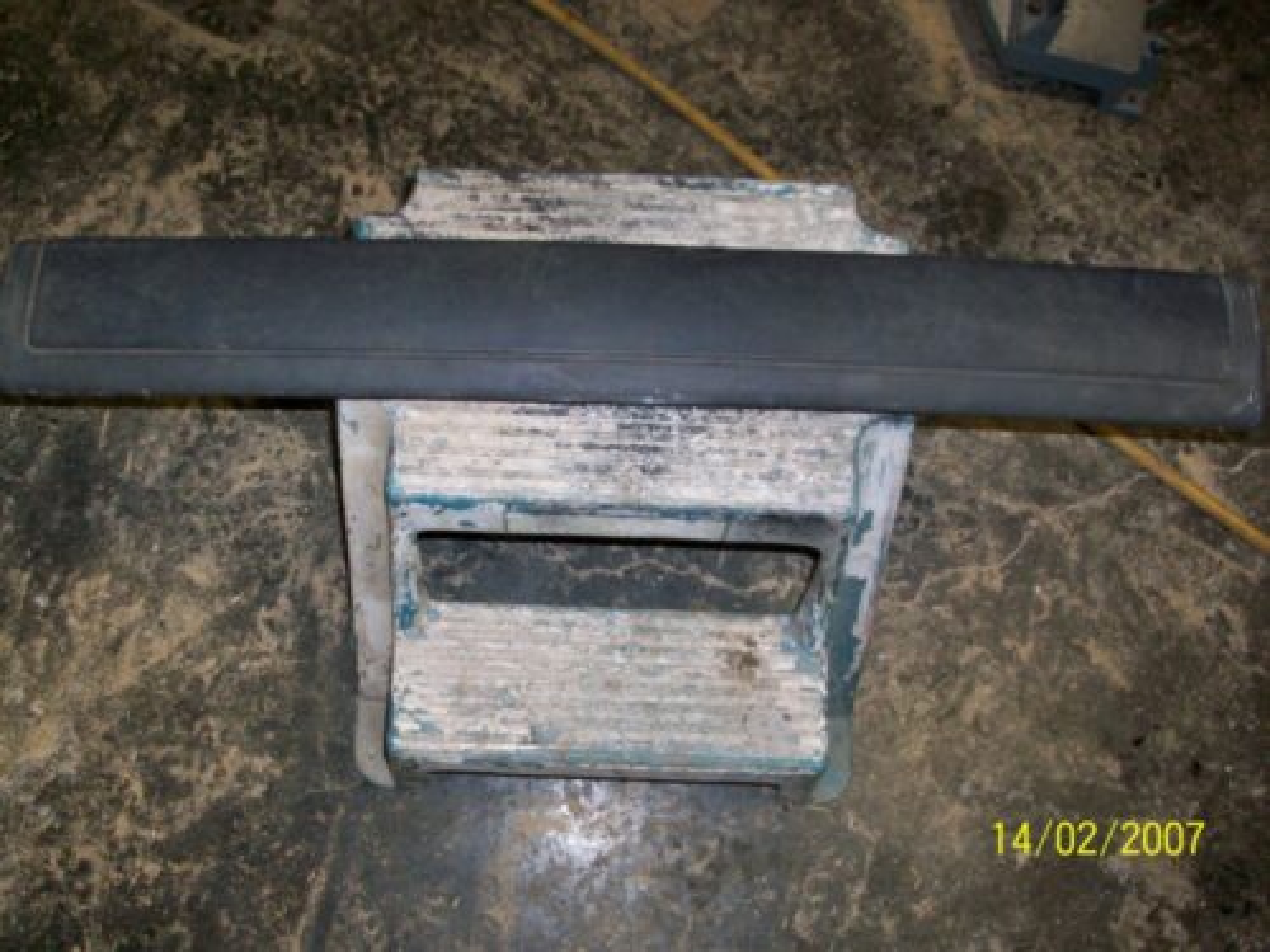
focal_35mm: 34
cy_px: 476
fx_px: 1247
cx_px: 635
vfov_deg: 41.8
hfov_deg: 54.0
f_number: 2.8
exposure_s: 1/60
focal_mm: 5.7
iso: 160
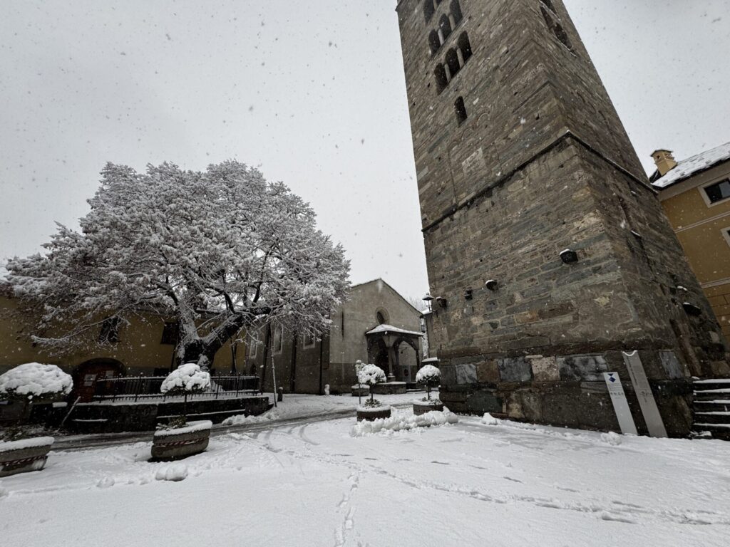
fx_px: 295
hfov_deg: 102.1
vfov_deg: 85.7
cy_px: 274
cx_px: 365
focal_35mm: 14
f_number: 2.2
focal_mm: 2.22
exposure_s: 1/351
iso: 40
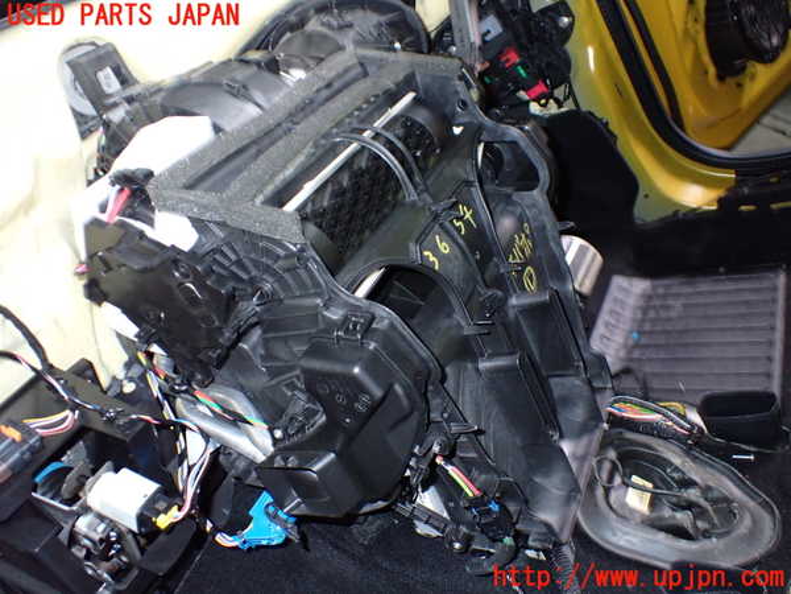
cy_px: 297
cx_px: 396
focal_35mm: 30
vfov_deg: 46.8
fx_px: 686
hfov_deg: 60.0
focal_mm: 5.4
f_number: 6.3
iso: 800
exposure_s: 1/30
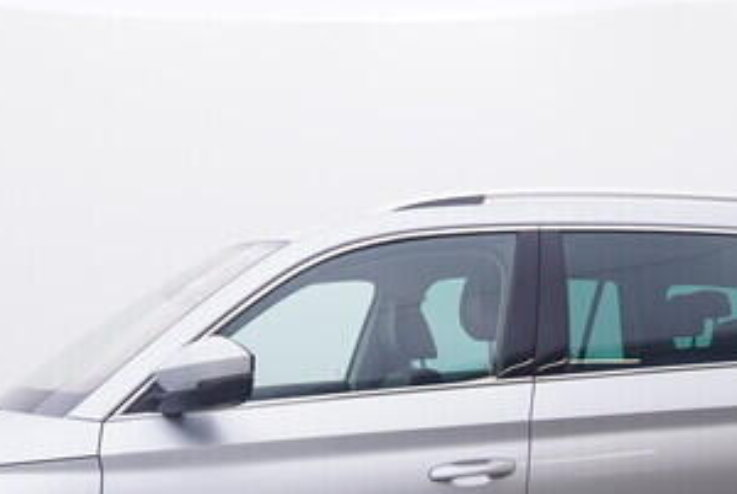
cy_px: 555
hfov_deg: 26.4
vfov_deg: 17.2
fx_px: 1573
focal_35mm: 77
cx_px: 378
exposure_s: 1/80
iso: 200
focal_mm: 15
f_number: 5
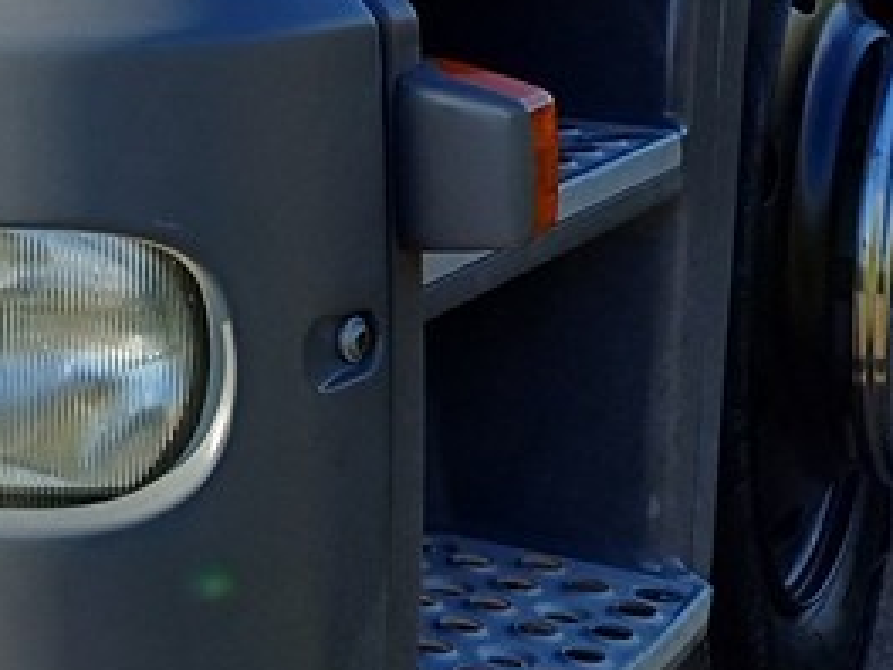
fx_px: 2502
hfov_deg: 17.8
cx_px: -504
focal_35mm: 97
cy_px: -173
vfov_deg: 14.7
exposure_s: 1/686
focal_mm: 4.65
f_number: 1.8
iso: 50
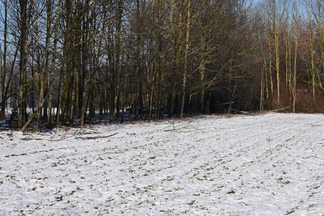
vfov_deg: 16.6
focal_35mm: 82
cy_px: 108
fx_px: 743
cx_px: 162
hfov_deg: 24.6
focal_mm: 55
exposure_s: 1/500
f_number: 11
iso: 280
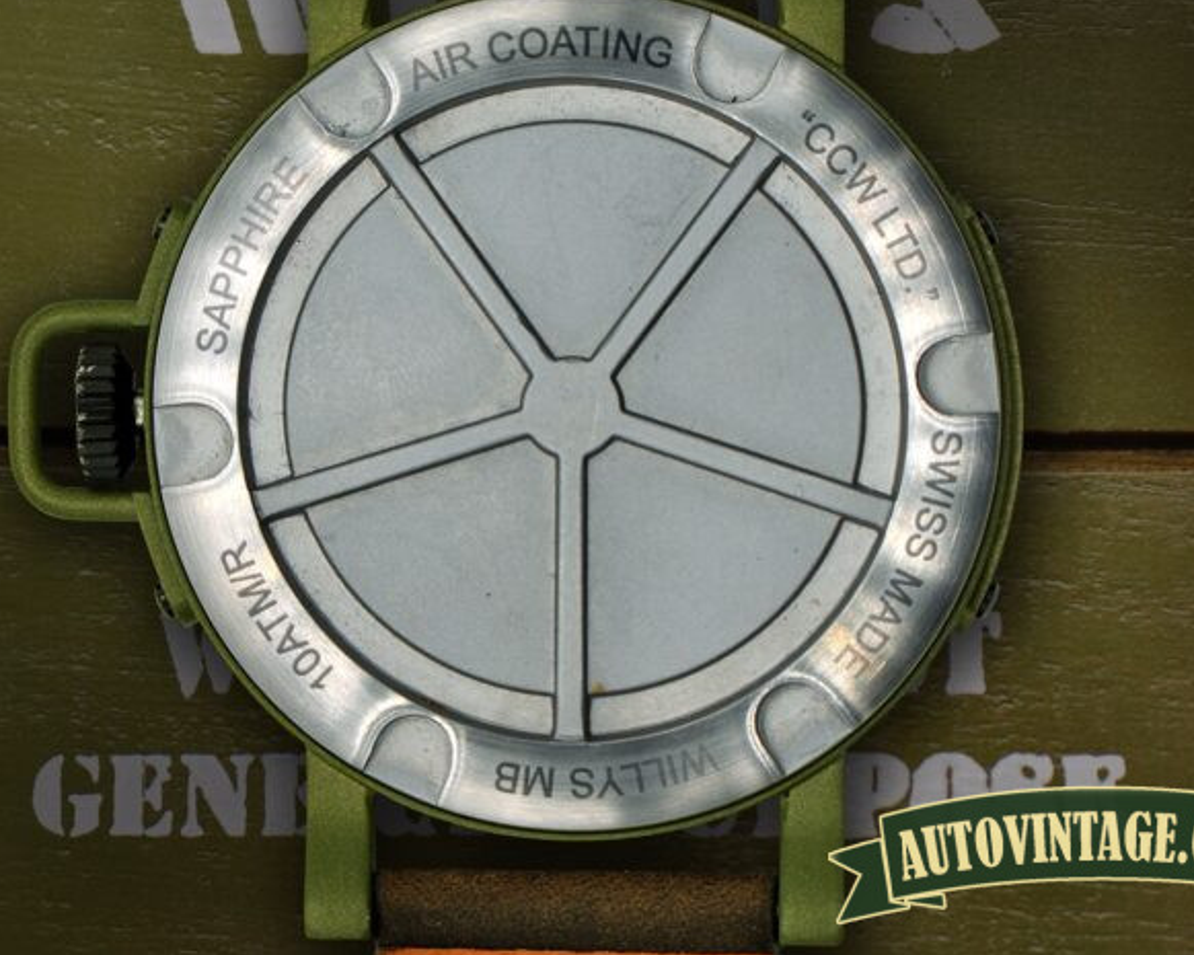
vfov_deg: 7.5
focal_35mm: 207
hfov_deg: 9.3
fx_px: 7304
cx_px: 573
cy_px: 411
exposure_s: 1/60
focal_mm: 105
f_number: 3.2
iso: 200
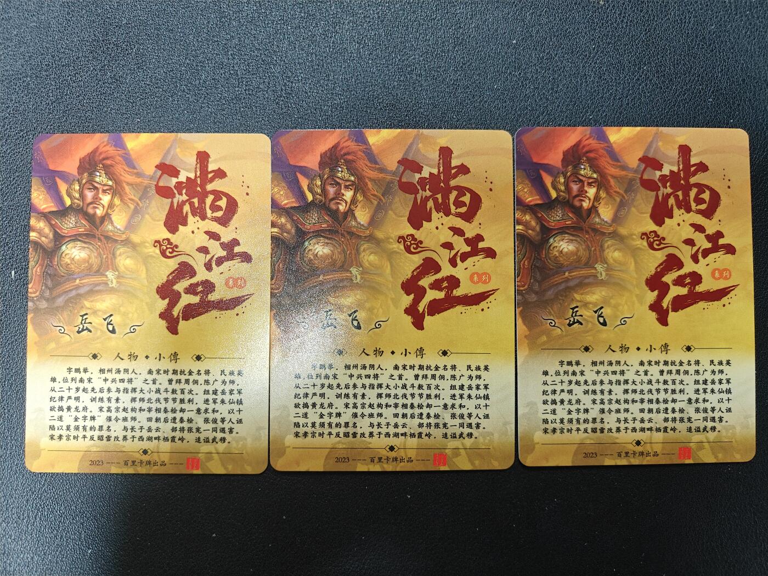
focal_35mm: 24
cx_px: 384
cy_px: 288
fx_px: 532
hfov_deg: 71.6
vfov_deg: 56.8
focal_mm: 5.59
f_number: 1.8
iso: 250
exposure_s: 1/50
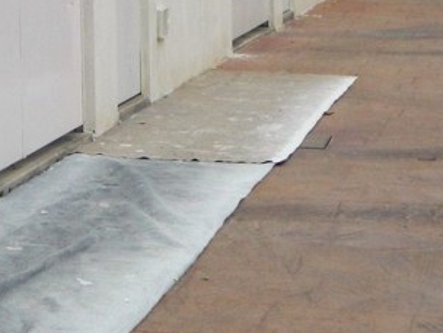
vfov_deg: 10.5
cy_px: -42
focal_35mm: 139
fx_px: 1779
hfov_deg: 14.1
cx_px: 52
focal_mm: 8.4
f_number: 10.2
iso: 110
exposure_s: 1/200
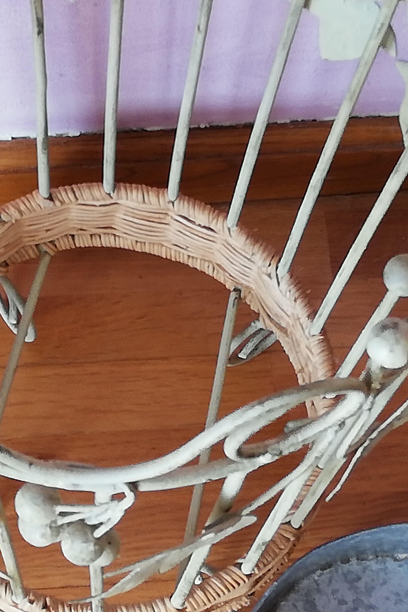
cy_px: 309
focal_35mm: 119
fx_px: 2023
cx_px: 87
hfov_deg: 11.5
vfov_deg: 17.2
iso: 160
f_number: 2.2
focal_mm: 3.81
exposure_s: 1/33.3
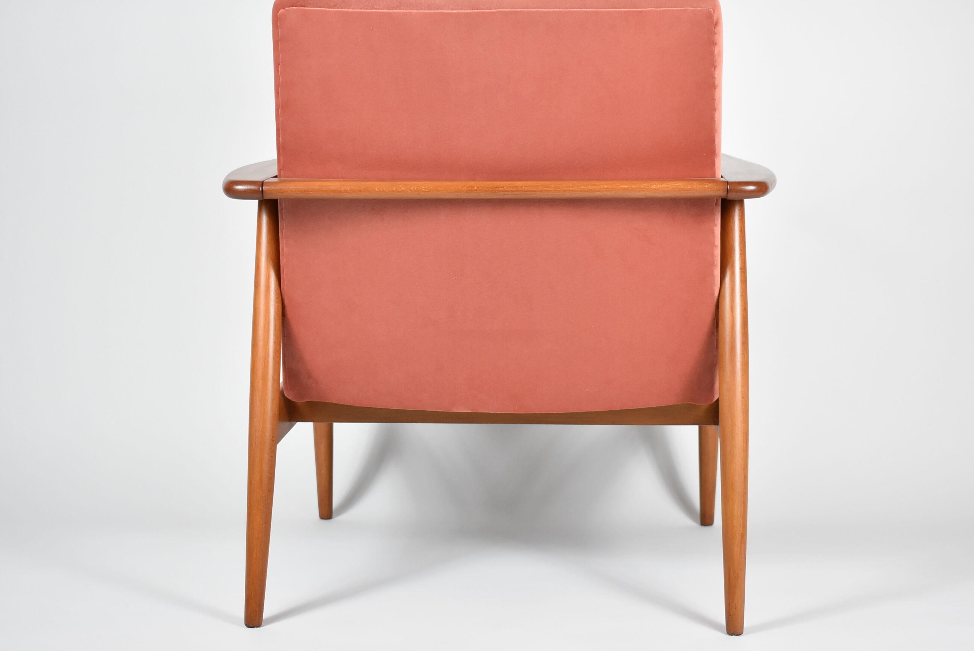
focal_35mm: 59
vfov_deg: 23.0
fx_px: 1598
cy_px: 292
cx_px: 512
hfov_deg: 33.9
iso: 1100
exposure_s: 1/125
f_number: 4.5
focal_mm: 34
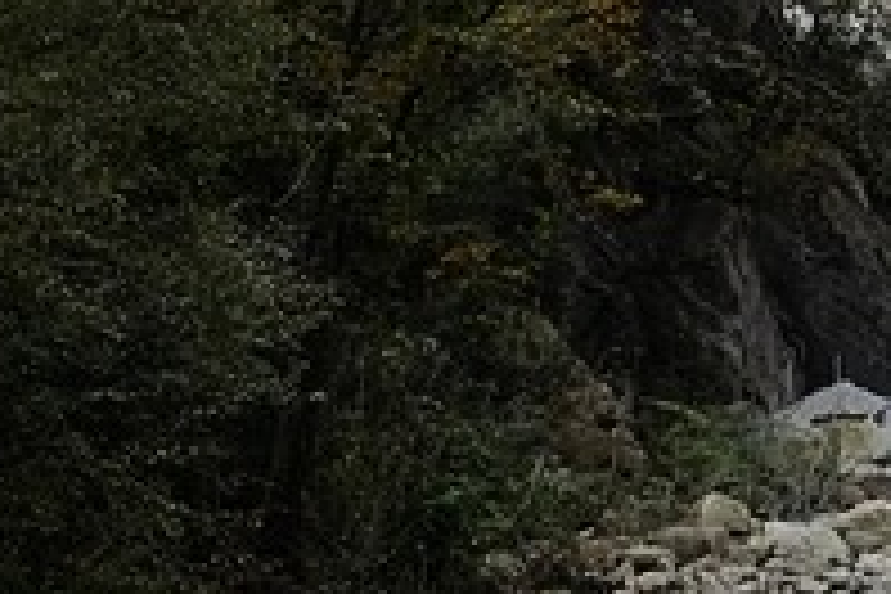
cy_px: -81
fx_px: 7969
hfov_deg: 6.3
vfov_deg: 4.3
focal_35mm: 322
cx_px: 1400
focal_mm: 35
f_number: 5.6
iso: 200
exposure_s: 1/125
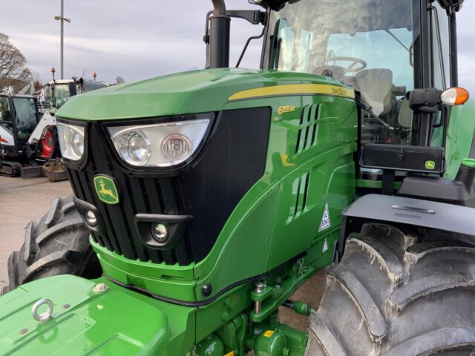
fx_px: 398
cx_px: 238
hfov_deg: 61.7
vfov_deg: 48.2
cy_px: 178
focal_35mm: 29
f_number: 1.8
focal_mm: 3
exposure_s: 1/122
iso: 20
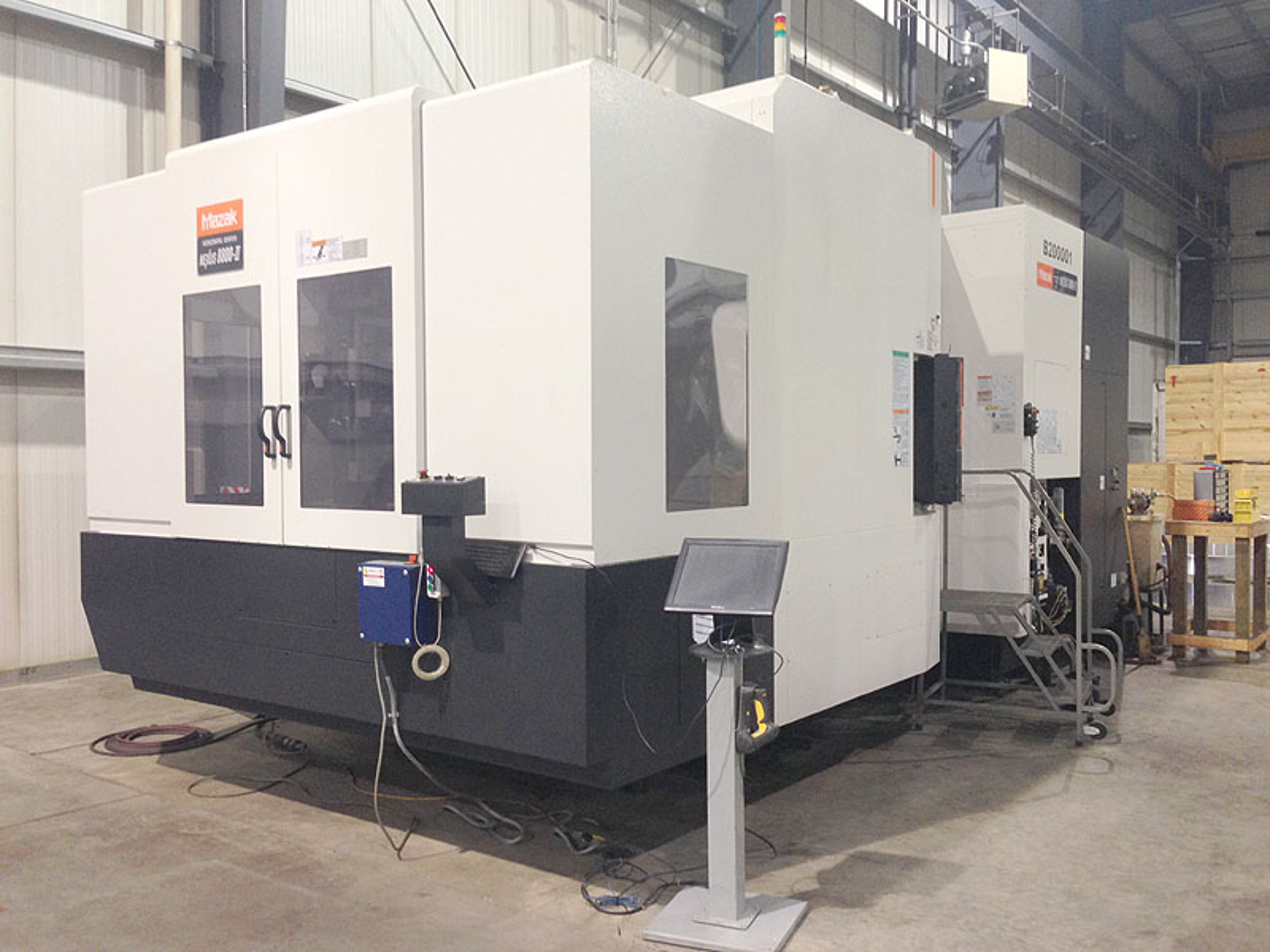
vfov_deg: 42.9
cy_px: 476
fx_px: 1211
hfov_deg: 55.4
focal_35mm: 33
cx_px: 635
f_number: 2.4
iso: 125
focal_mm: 4.12
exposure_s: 1/20
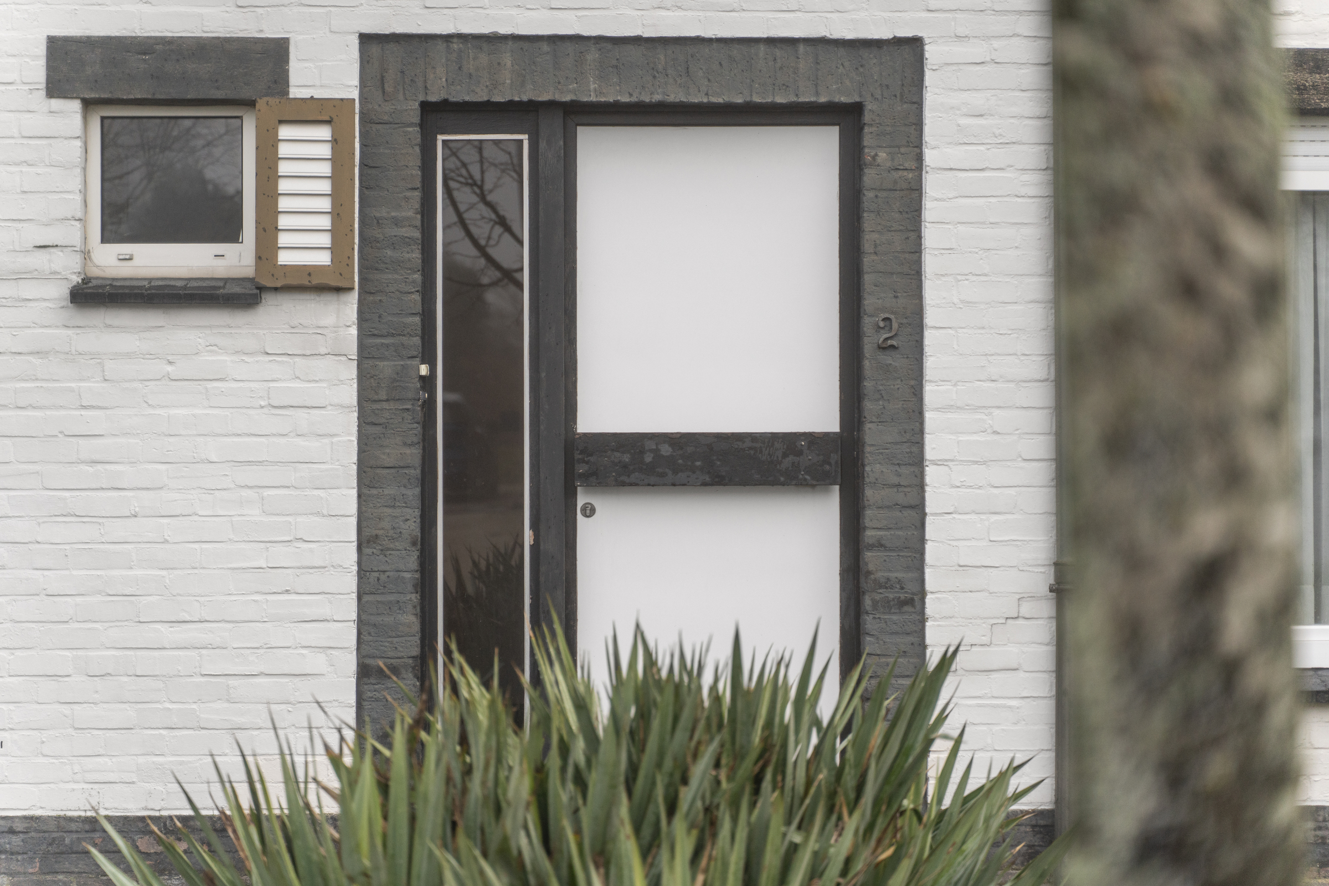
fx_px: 2769
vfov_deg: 18.2
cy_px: 443
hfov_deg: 27.0
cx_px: 664
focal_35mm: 75
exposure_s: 1/2500
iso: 800
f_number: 2.8
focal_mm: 75
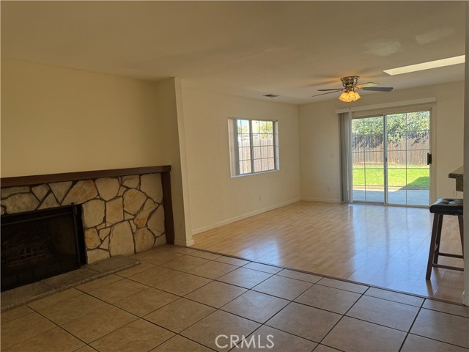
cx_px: 234
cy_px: 176
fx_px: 325
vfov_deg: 56.8
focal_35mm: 24
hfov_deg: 71.6
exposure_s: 1/229
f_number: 1.78
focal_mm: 6.76
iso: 125
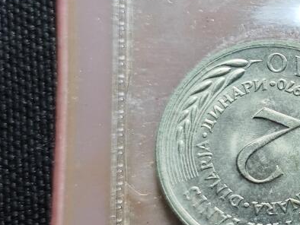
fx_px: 1509
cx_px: 491
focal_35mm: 174
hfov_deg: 10.8
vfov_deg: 8.5
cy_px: 108
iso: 160
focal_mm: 5.84
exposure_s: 1/83.6
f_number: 1.6
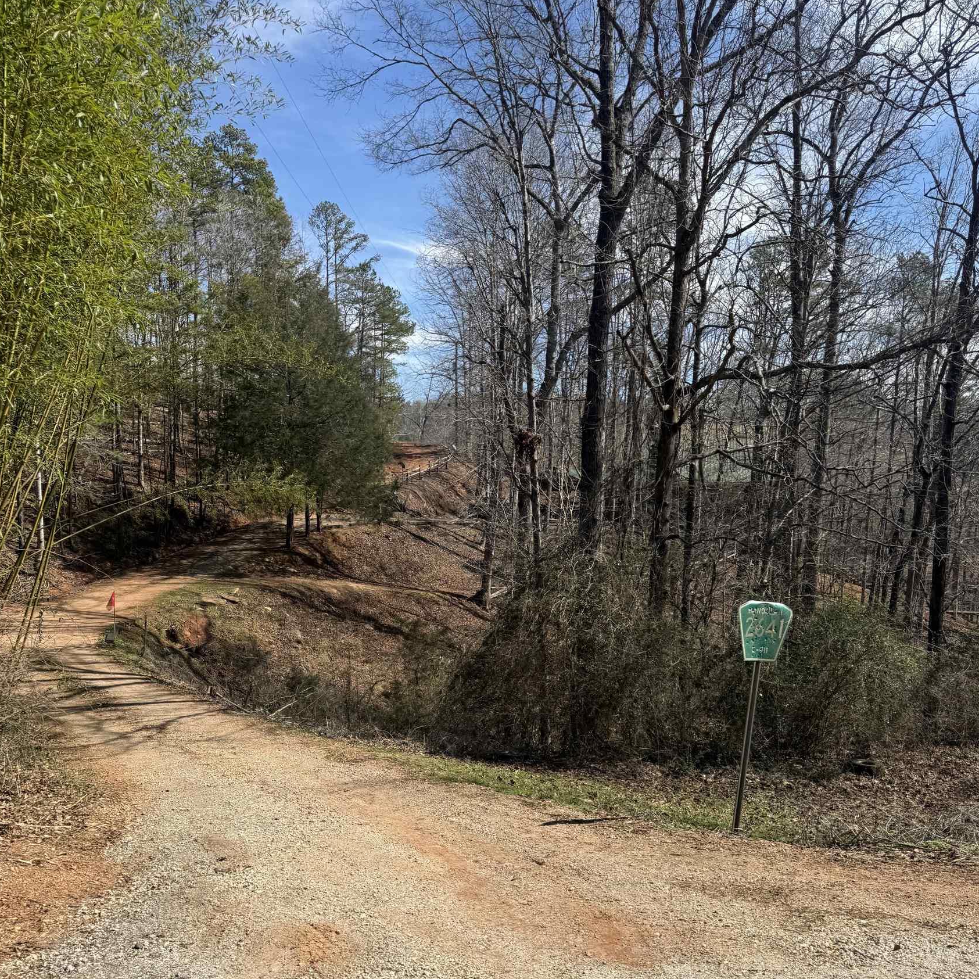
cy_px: 611
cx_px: 495
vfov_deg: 55.0
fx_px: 928
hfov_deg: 55.6
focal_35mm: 29
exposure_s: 1/3953
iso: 80
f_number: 1.78
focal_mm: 6.76
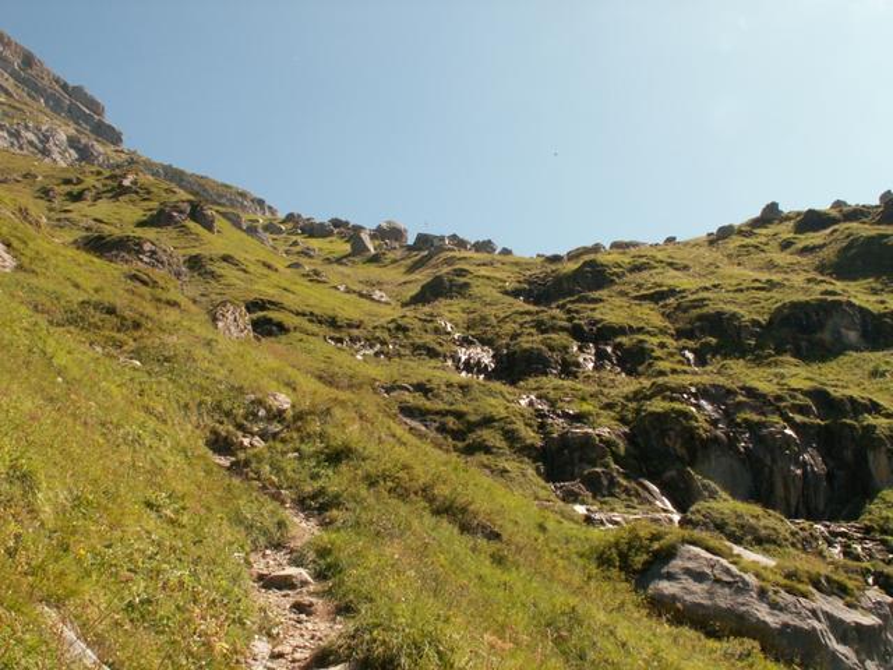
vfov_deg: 40.7
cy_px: 335
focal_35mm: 35
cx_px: 446
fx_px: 903
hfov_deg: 52.6
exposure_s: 1/160
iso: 50
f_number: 5.6
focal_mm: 5.86
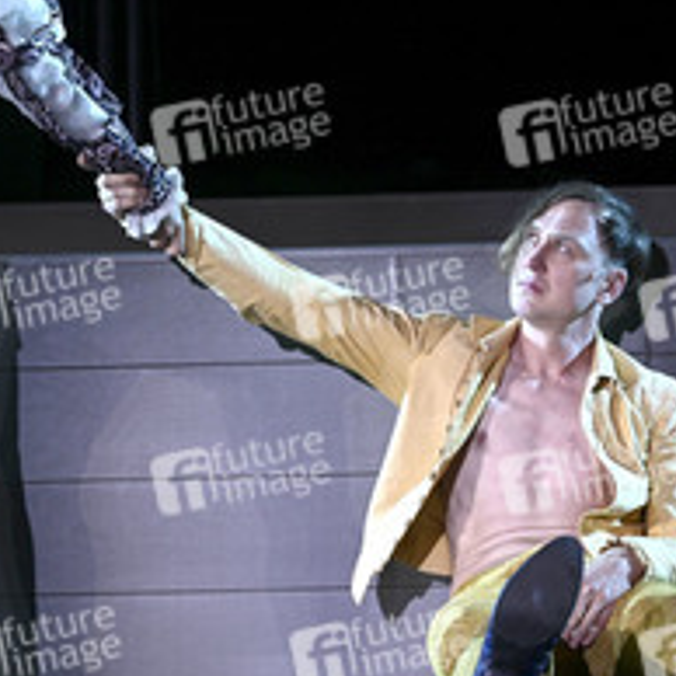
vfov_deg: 9.4
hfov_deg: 9.4
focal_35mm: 186
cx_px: 287
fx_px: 4109
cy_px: 213
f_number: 6.3
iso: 640
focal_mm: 94
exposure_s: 1/60
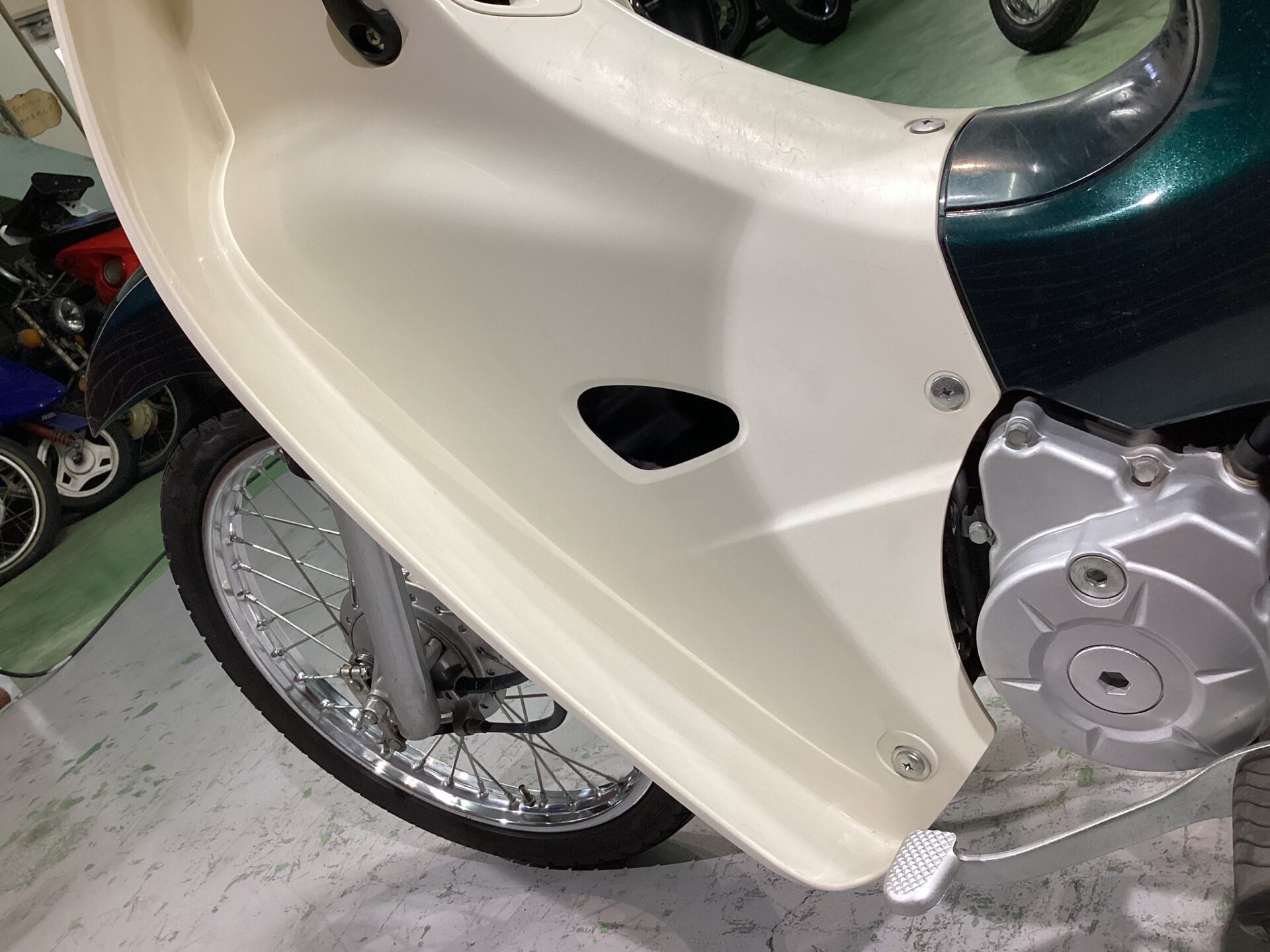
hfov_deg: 58.4
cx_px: 635
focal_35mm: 31
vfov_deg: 45.4
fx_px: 1137
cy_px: 476
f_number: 2.4
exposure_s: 1/60
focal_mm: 3.3
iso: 125
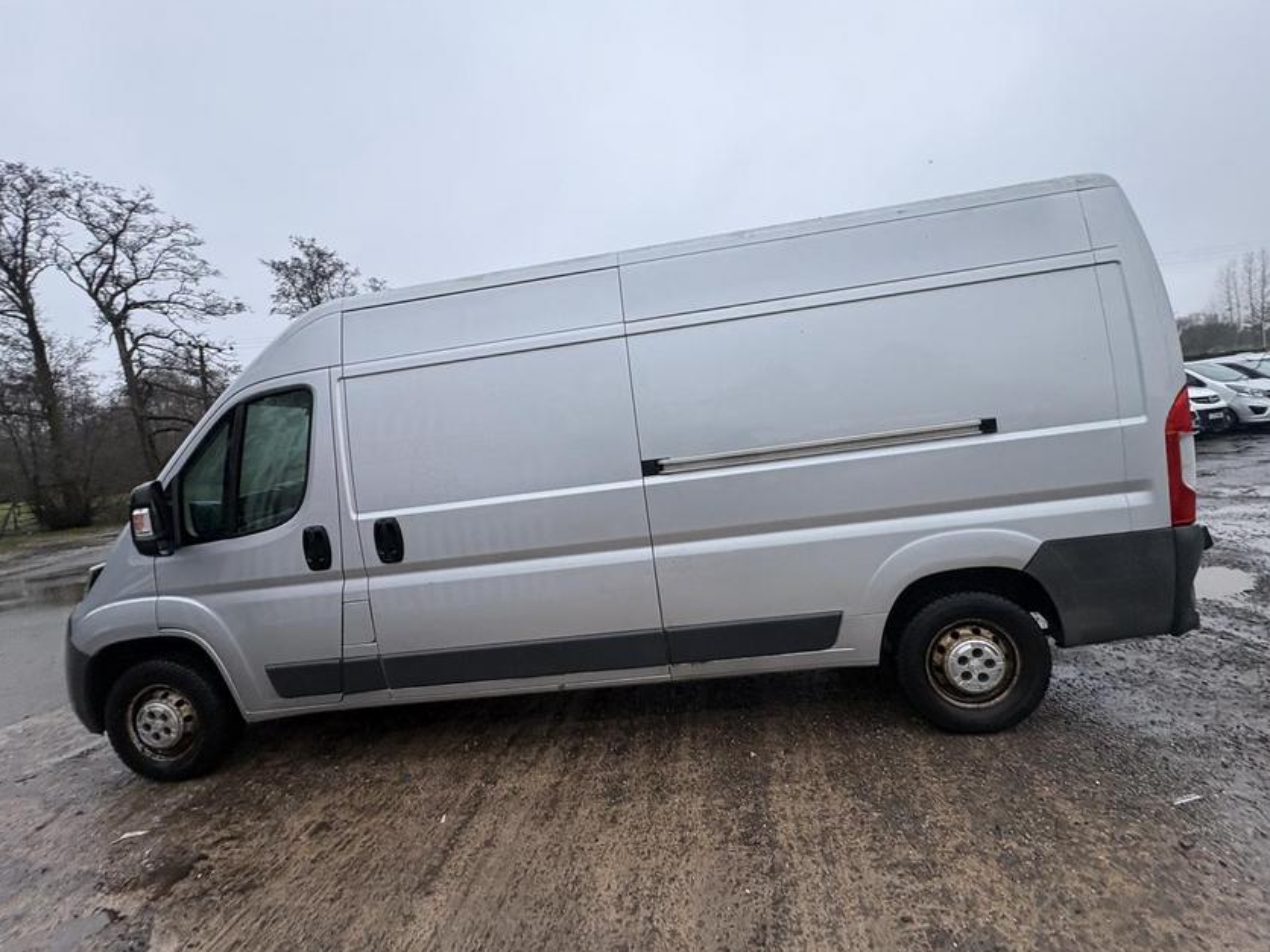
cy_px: 457
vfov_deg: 81.7
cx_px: 653
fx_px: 550
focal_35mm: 15
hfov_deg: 98.1
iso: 64
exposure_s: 1/99
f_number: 2.2
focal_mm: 2.22
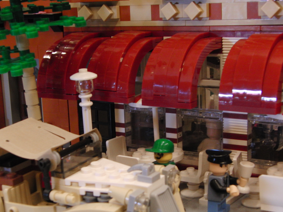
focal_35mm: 75
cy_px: 133
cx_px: 132
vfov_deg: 19.6
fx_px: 613
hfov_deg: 26.0
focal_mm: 8.7
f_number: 3.3
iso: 200
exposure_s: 1/13
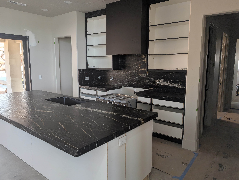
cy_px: 89
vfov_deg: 55.0
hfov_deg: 69.3
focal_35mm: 25
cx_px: 121
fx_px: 173
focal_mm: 6.9
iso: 139
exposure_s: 1/104
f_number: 1.68
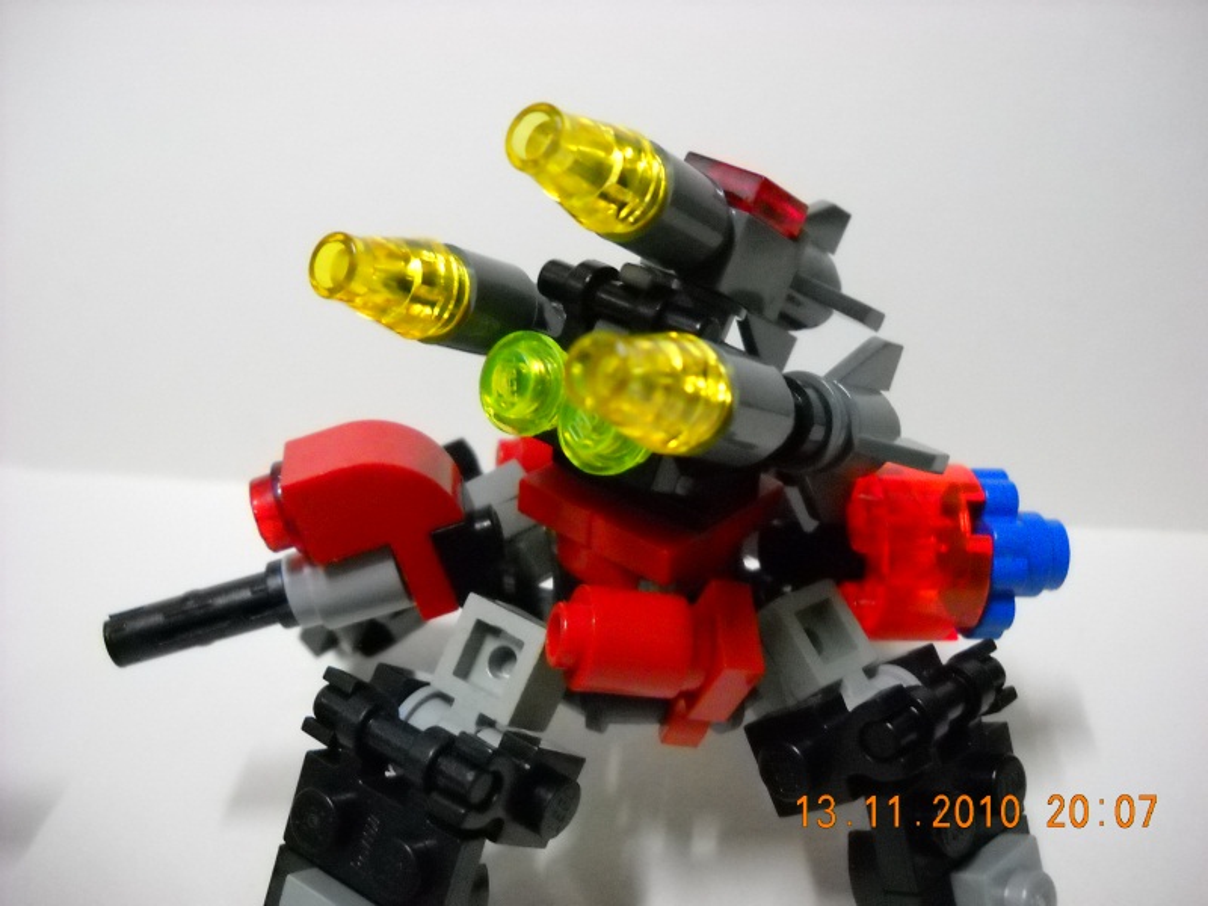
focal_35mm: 41
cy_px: 453
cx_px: 604
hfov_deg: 45.8
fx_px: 1431
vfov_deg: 35.1
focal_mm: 6.72
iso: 800
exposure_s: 1/11
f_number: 3.1
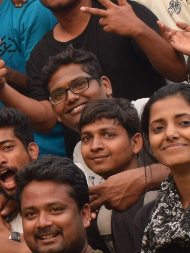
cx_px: -142
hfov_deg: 5.5
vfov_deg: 7.5
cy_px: 102
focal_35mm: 264
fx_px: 1933
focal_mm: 28
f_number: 5
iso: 400
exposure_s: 1/100
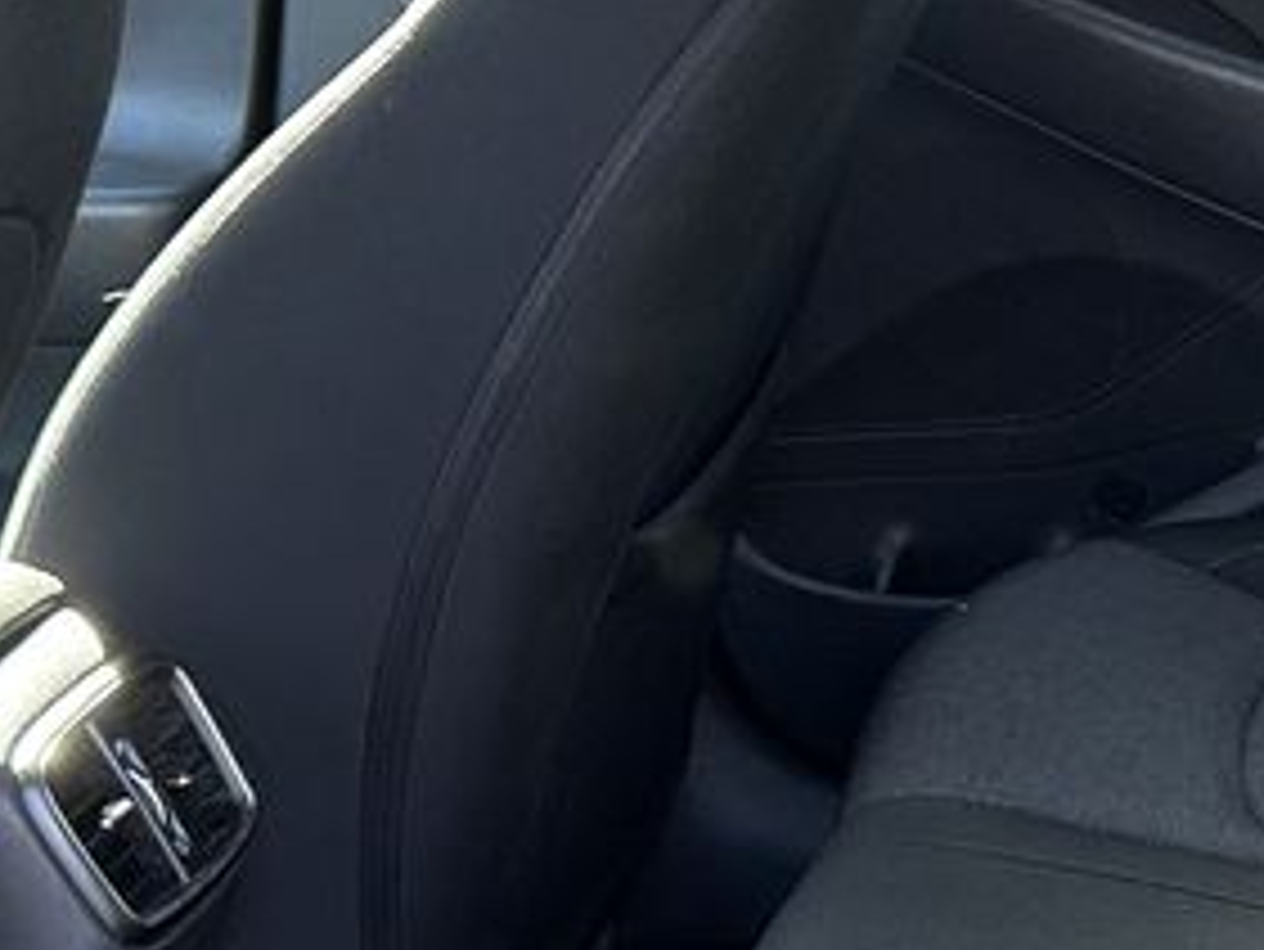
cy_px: 639
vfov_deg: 13.3
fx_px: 4055
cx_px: 1183
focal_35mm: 111
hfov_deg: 17.4
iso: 64
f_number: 1.5
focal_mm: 5.7
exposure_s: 1/121
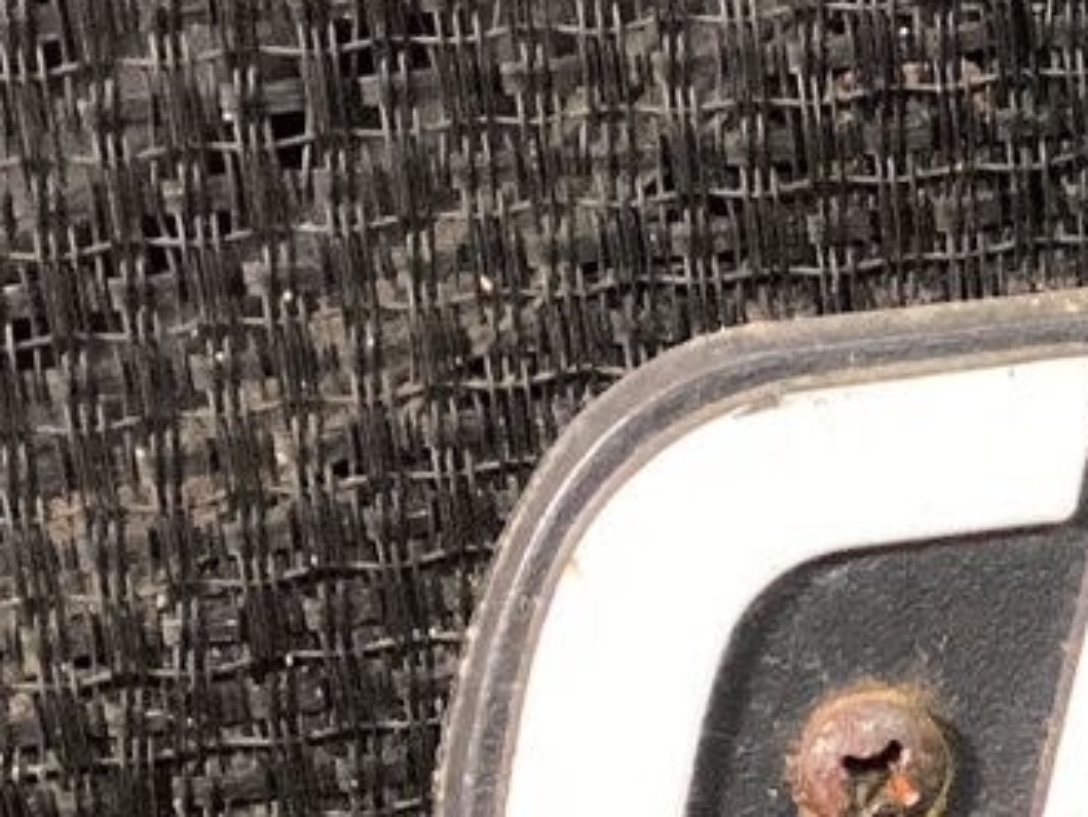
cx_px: 1392
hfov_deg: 14.3
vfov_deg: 11.1
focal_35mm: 133
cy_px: 597
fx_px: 4182
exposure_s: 1/30
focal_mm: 3.3
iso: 400
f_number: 2.4
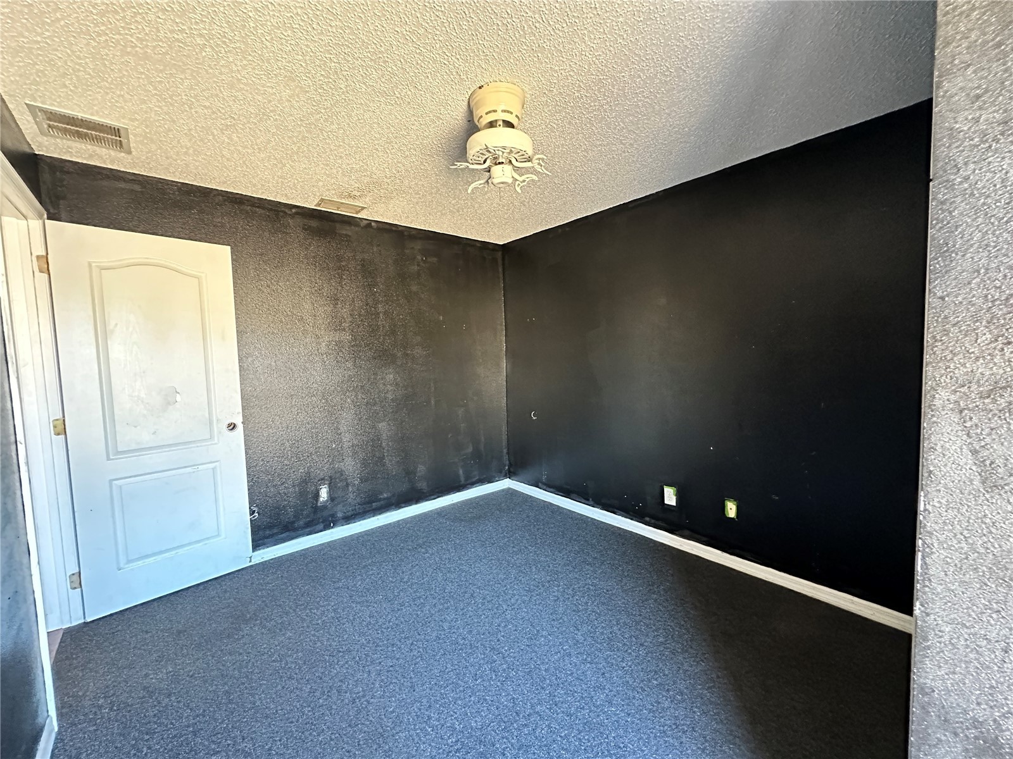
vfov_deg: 85.7
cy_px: 380
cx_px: 506
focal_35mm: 14
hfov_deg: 102.1
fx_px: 410
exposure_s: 1/46
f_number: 2.2
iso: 1250
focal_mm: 2.22
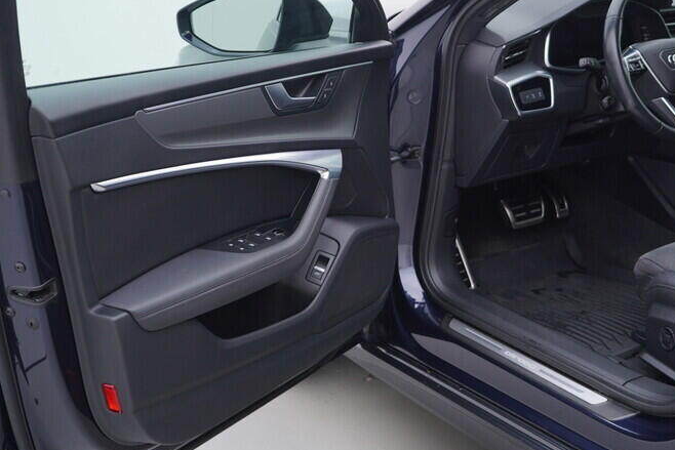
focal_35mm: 56
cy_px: 143
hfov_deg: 35.4
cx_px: 427
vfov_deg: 24.1
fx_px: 1050
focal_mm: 24
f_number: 3.5
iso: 125
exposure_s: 1/60
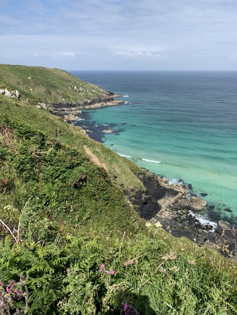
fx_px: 237
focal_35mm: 26
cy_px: 158
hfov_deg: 53.1
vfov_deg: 67.3
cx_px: 118
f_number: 1.8
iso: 25
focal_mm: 4.25
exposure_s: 1/2160
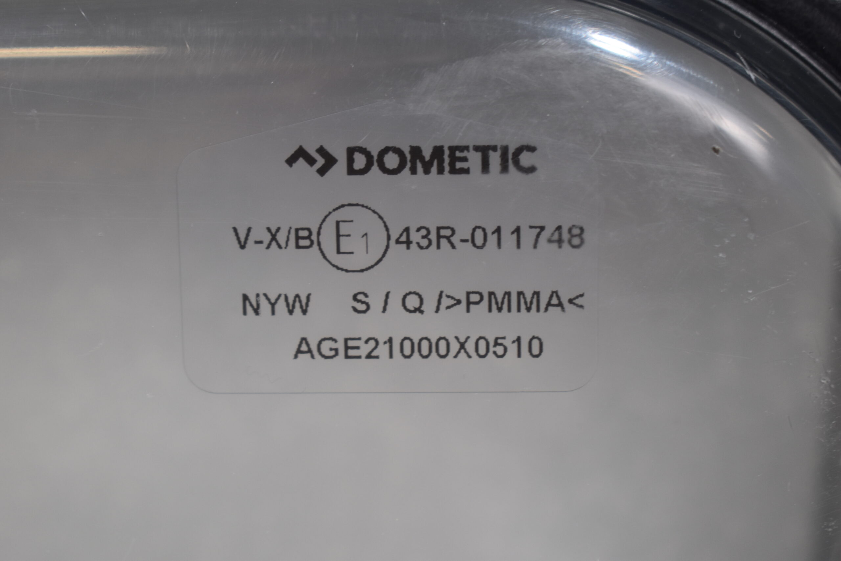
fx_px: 1752
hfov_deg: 27.0
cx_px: 420
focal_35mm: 75
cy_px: 280
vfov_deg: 18.2
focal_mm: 50
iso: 400
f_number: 6.3
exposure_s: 1/60
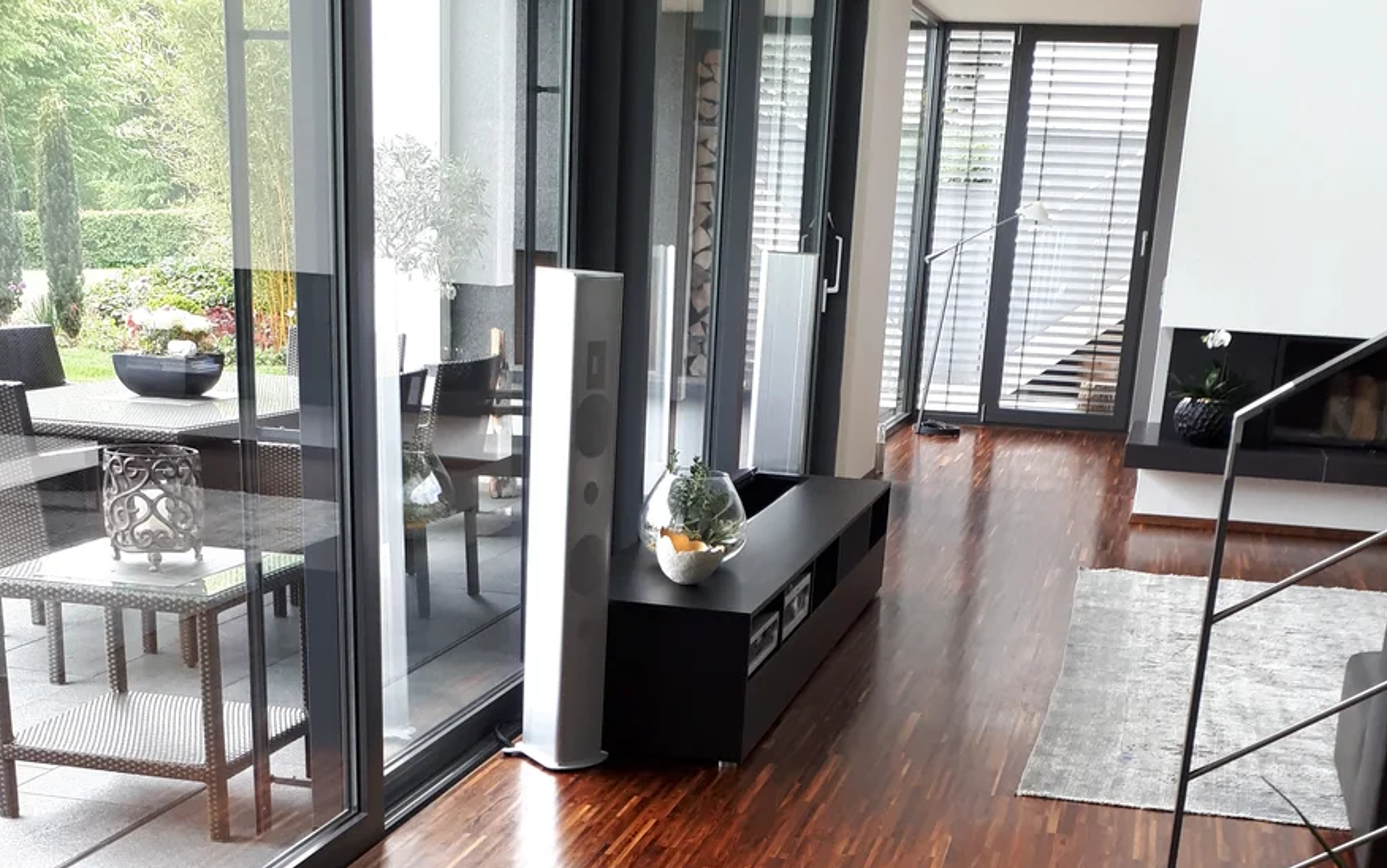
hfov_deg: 41.0
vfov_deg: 24.8
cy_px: 925
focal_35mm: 49
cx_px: 696
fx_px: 1853
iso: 80
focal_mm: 3.6
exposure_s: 1/100
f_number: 1.9
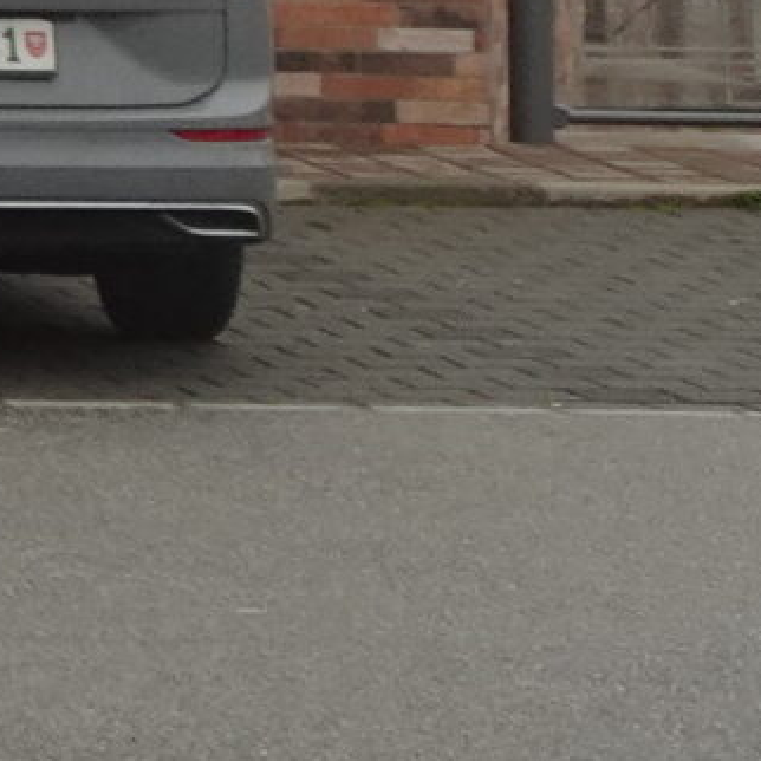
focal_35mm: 337
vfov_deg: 5.0
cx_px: -1851
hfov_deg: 4.9
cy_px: -1276
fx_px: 8382
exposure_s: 1/50
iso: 80
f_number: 4.5
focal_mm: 7.79
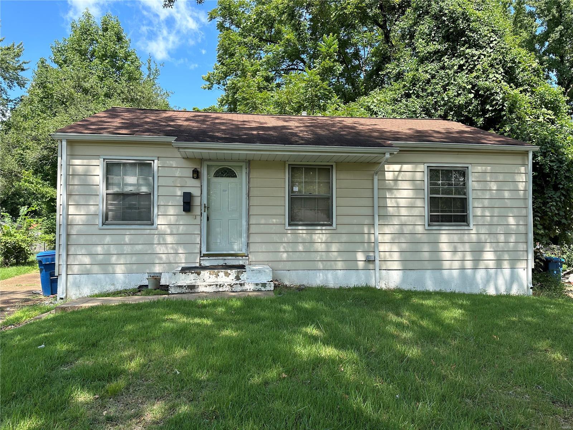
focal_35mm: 24
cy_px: 215
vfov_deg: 56.8
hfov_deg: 71.6
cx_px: 286
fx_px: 397
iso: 80
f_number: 1.78
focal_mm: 6.86
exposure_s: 1/1517
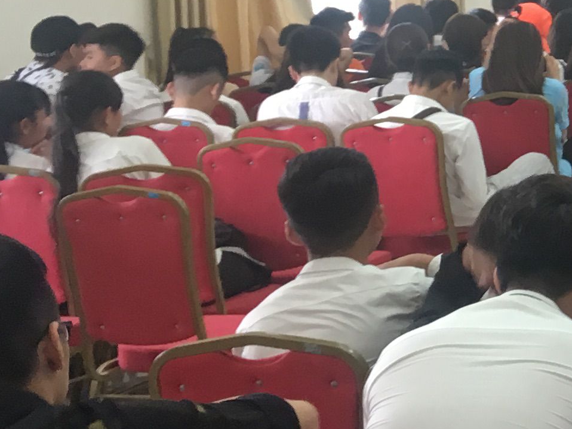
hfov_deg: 14.0
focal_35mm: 122
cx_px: 1094
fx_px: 2016
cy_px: 17
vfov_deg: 12.0
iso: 64
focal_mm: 4.15
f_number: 2.2
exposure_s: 1/33
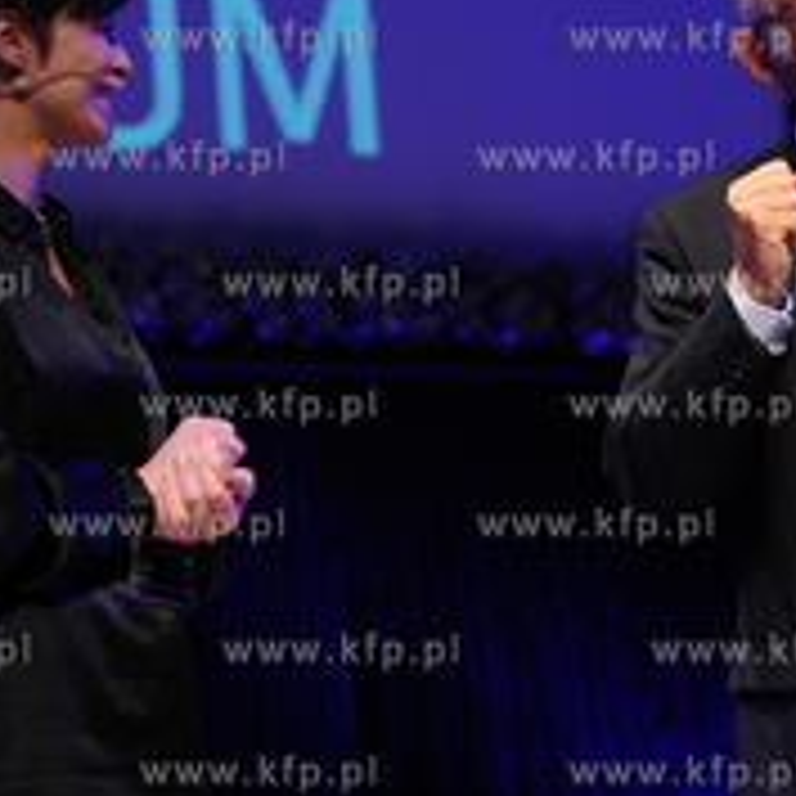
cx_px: 499
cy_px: 342
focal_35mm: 157
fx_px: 4085
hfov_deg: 11.1
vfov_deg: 11.1
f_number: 2.8
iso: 800
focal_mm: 82
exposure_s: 1/125
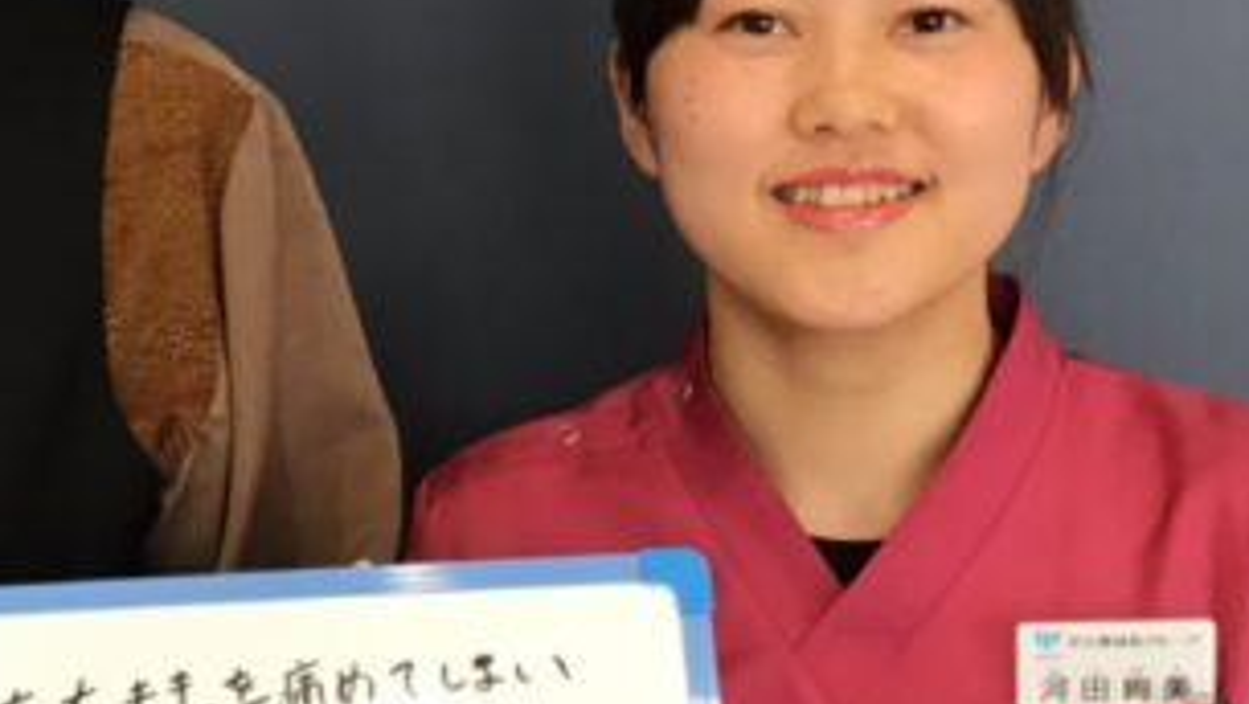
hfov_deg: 24.7
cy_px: 295
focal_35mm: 85
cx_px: 291
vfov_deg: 14.2
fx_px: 2817
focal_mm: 3.3
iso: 40
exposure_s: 1/30
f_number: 2.4
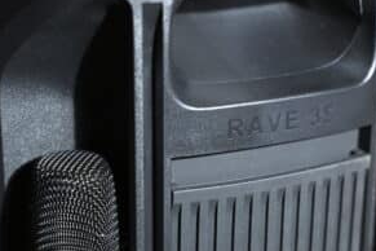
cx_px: 242
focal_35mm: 83
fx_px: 867
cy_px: 122
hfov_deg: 24.4
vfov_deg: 16.5
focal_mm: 62
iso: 900
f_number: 3.5
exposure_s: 1/60
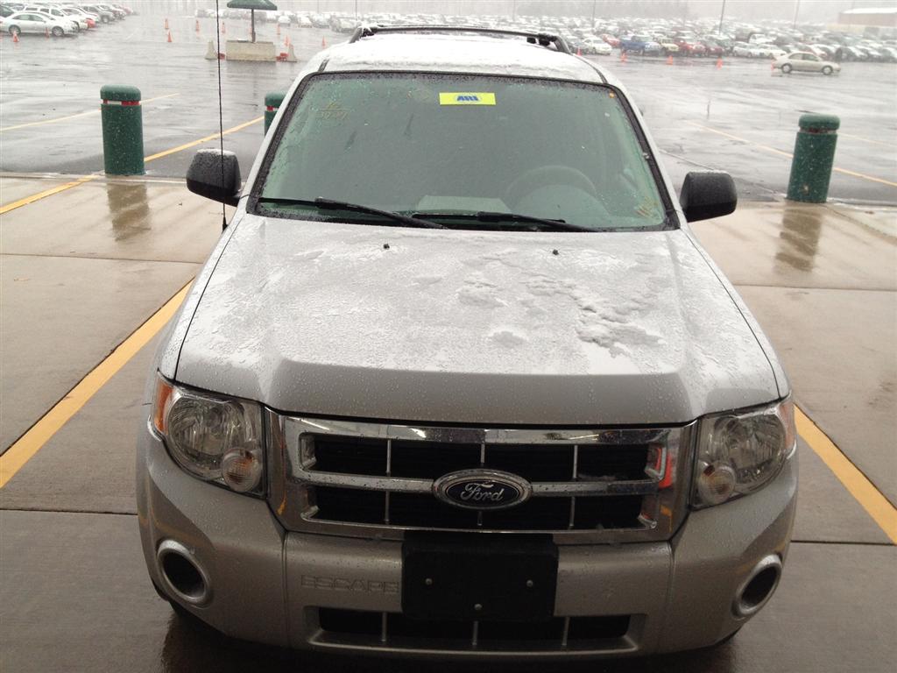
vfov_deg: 40.7
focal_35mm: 35
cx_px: 448
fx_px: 907
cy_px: 336
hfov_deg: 52.6
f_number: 2.4
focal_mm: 4.28
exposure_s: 1/120
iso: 80
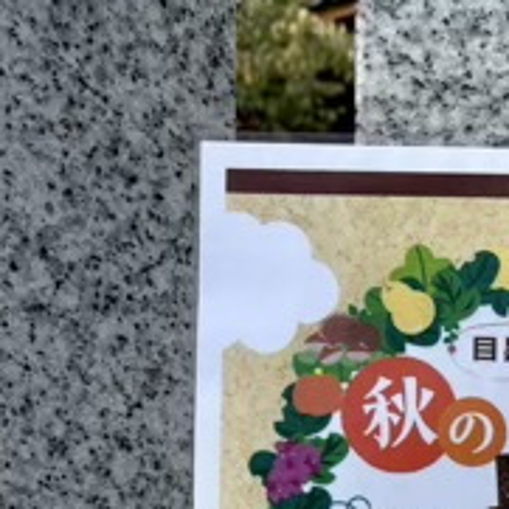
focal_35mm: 89
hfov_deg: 18.2
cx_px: 658
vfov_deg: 17.8
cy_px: 727
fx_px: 1481
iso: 50
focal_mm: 5.96
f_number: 1.6
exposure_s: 1/1068
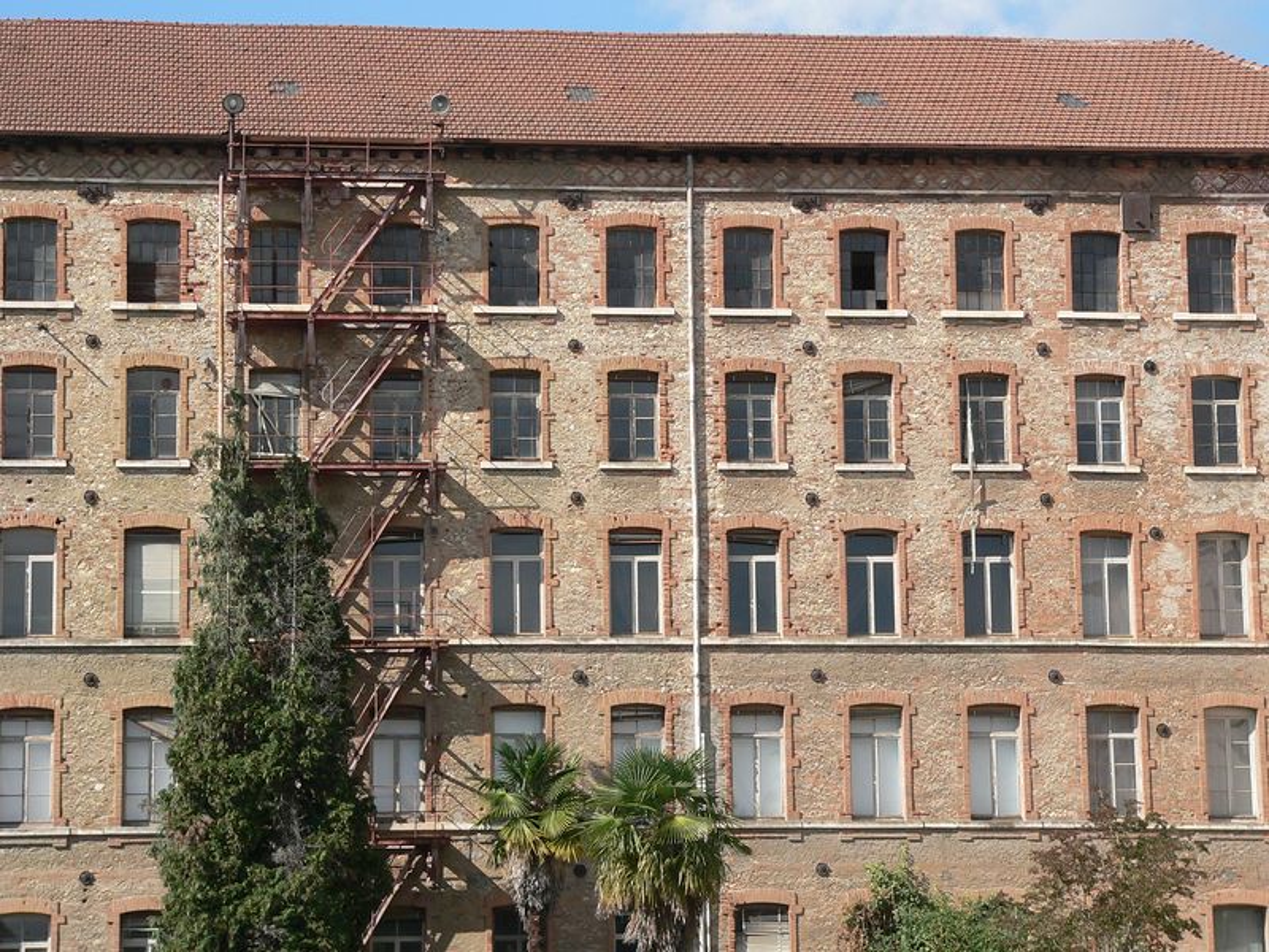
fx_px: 3923
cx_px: 634
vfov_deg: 13.8
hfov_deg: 18.4
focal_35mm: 107
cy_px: 476
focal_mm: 17.8
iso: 80
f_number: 4
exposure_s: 1/500
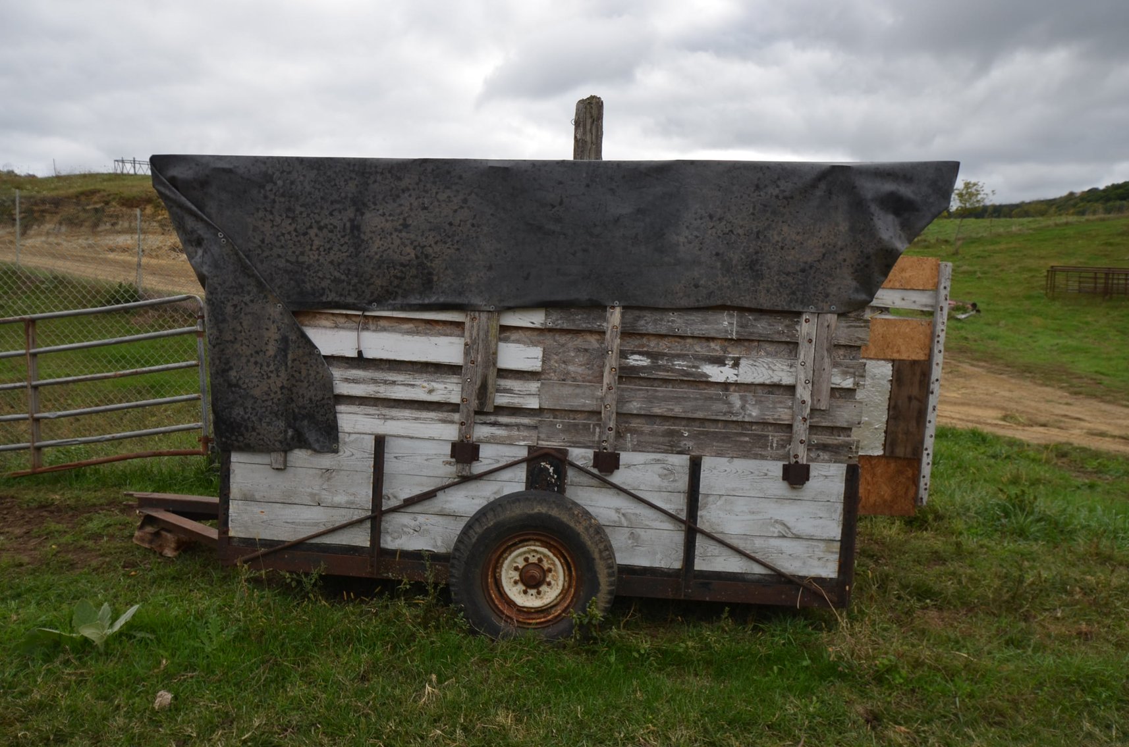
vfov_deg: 47.7
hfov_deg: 67.5
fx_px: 845
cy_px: 374
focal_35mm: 27
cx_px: 564
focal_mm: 18
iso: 200
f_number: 8
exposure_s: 1/250
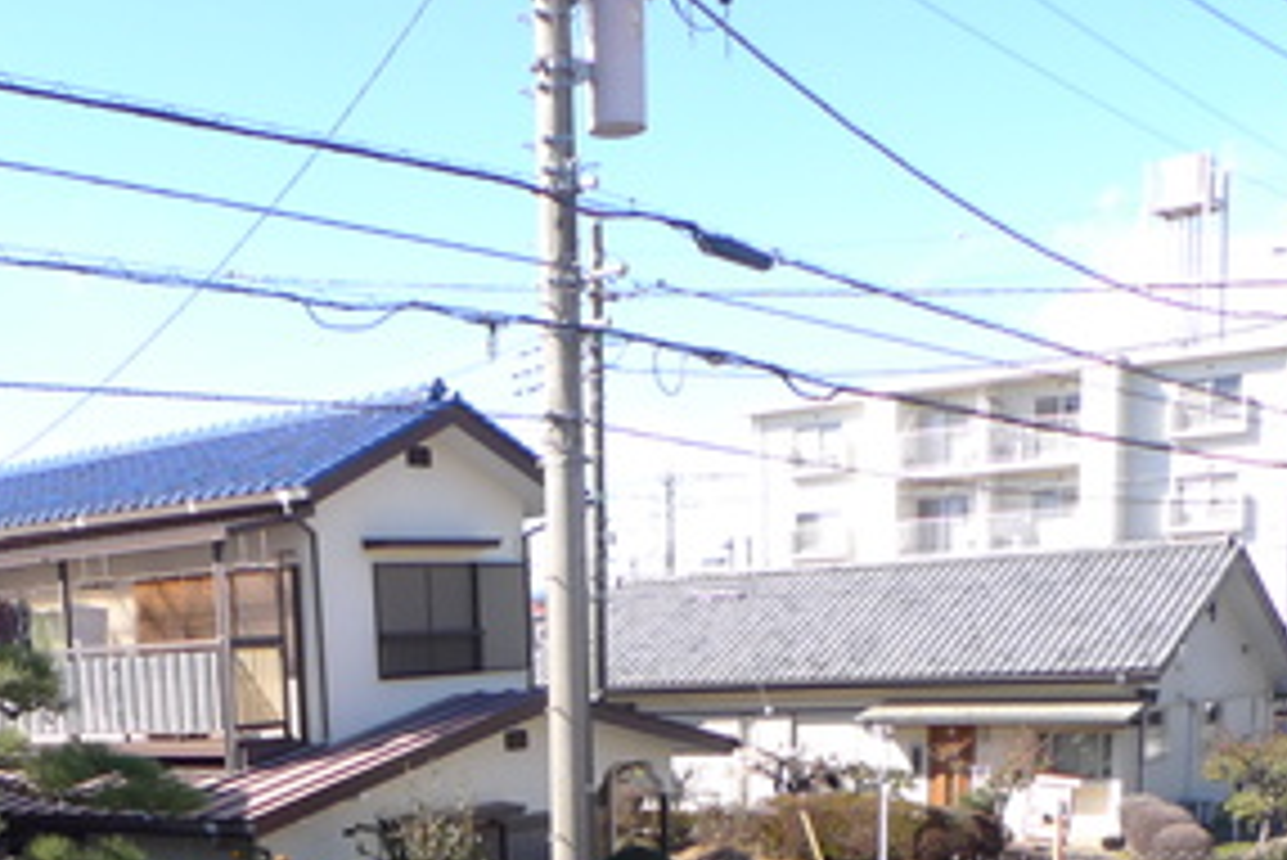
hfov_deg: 32.3
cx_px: 328
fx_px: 2182
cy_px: 1096
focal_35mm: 61
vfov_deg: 20.5
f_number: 2.8
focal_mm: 5.1
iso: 80
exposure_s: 1/500
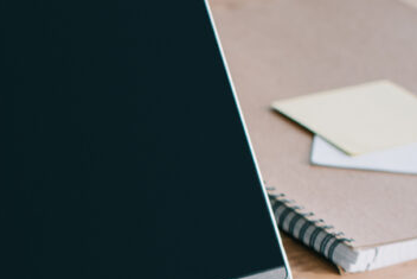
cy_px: 441
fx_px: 2584
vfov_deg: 6.1
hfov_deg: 9.1
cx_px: -100
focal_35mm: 223
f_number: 3.5
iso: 160
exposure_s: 1/200
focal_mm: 50
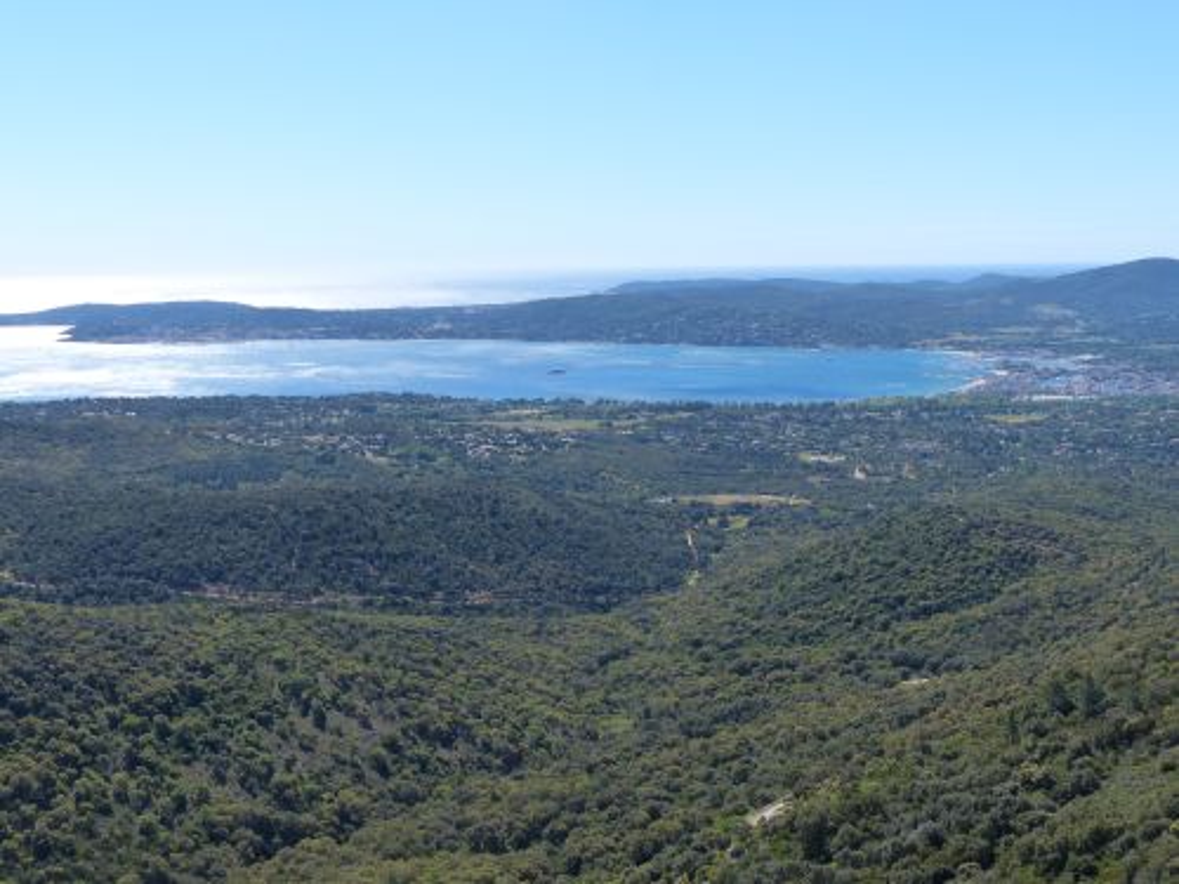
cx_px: 590
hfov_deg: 44.8
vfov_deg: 34.3
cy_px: 442
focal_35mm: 42
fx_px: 1430
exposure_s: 1/1000
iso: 160
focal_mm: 7.6
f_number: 4
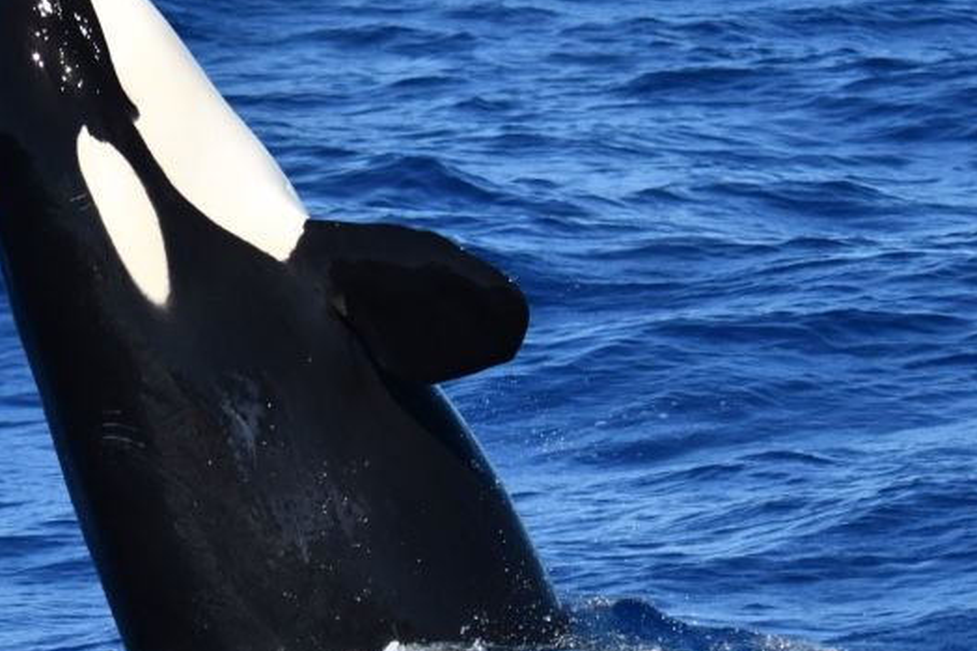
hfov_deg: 7.1
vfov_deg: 4.7
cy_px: 311
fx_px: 7867
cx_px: 252
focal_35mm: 290
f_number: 5.6
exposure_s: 1/8000
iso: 1250
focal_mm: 190
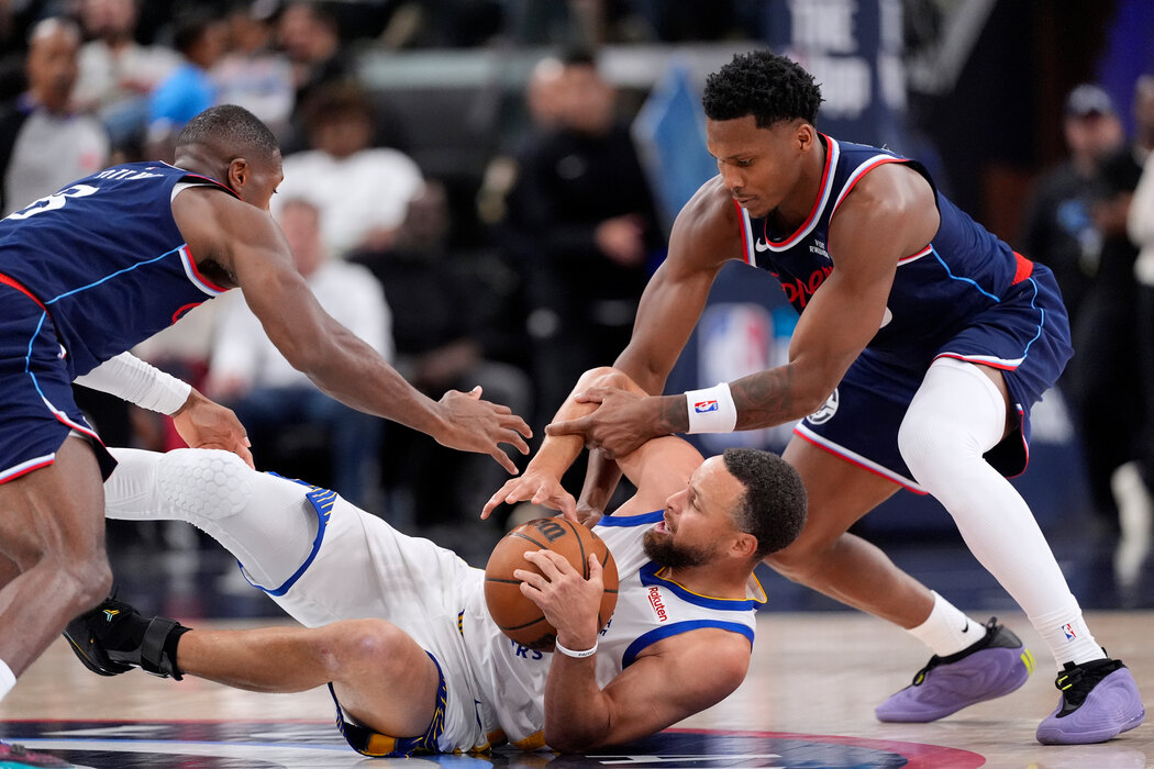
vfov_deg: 4.6
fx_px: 9616
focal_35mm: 300
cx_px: 577
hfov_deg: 6.9
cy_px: 384
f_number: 2.8
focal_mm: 300
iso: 5000
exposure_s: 1/2000
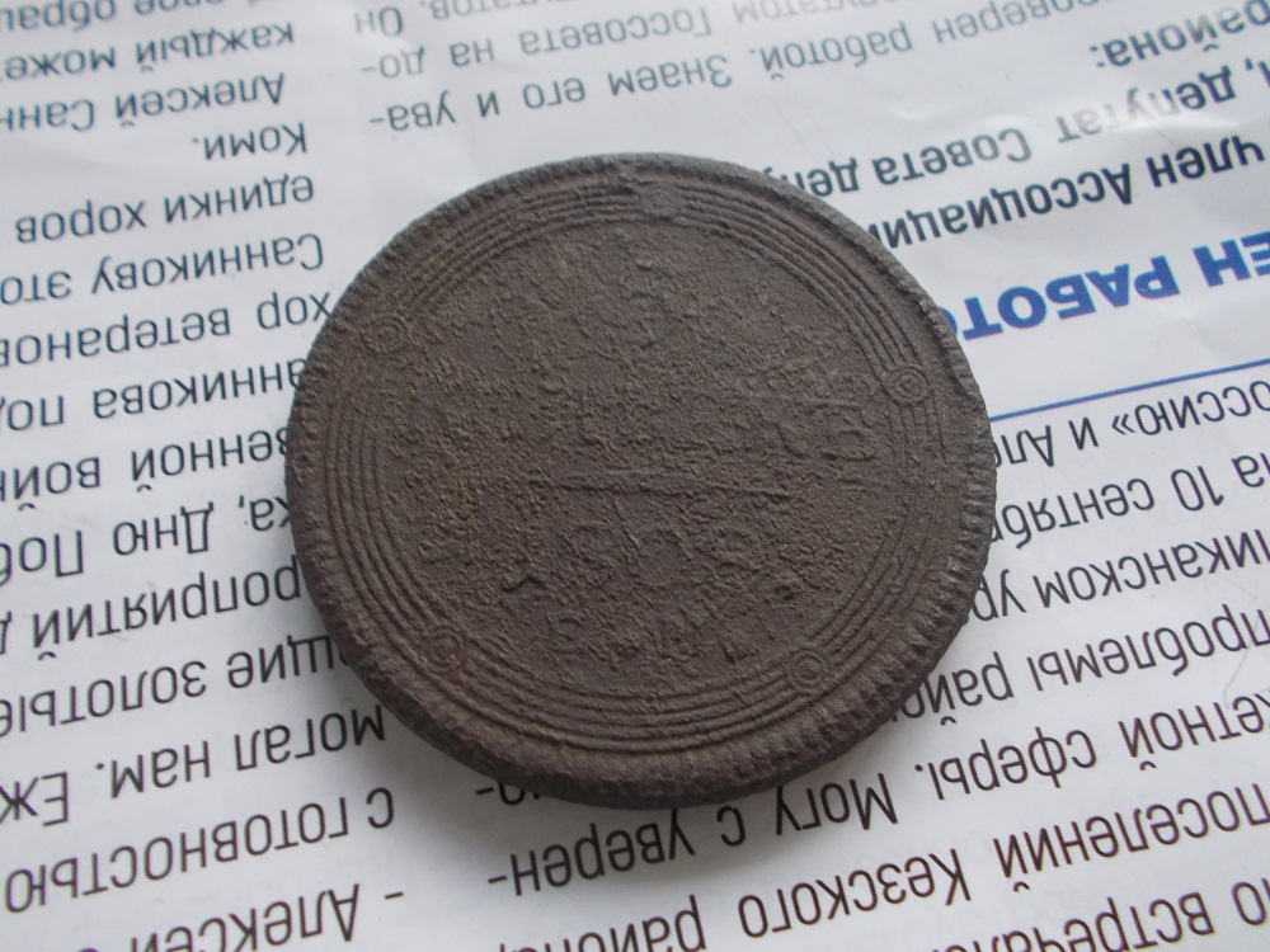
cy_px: 476
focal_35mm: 30
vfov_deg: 46.8
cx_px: 635
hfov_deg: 60.0
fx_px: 1101
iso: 200
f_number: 3.4
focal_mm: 5.3
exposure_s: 1/20
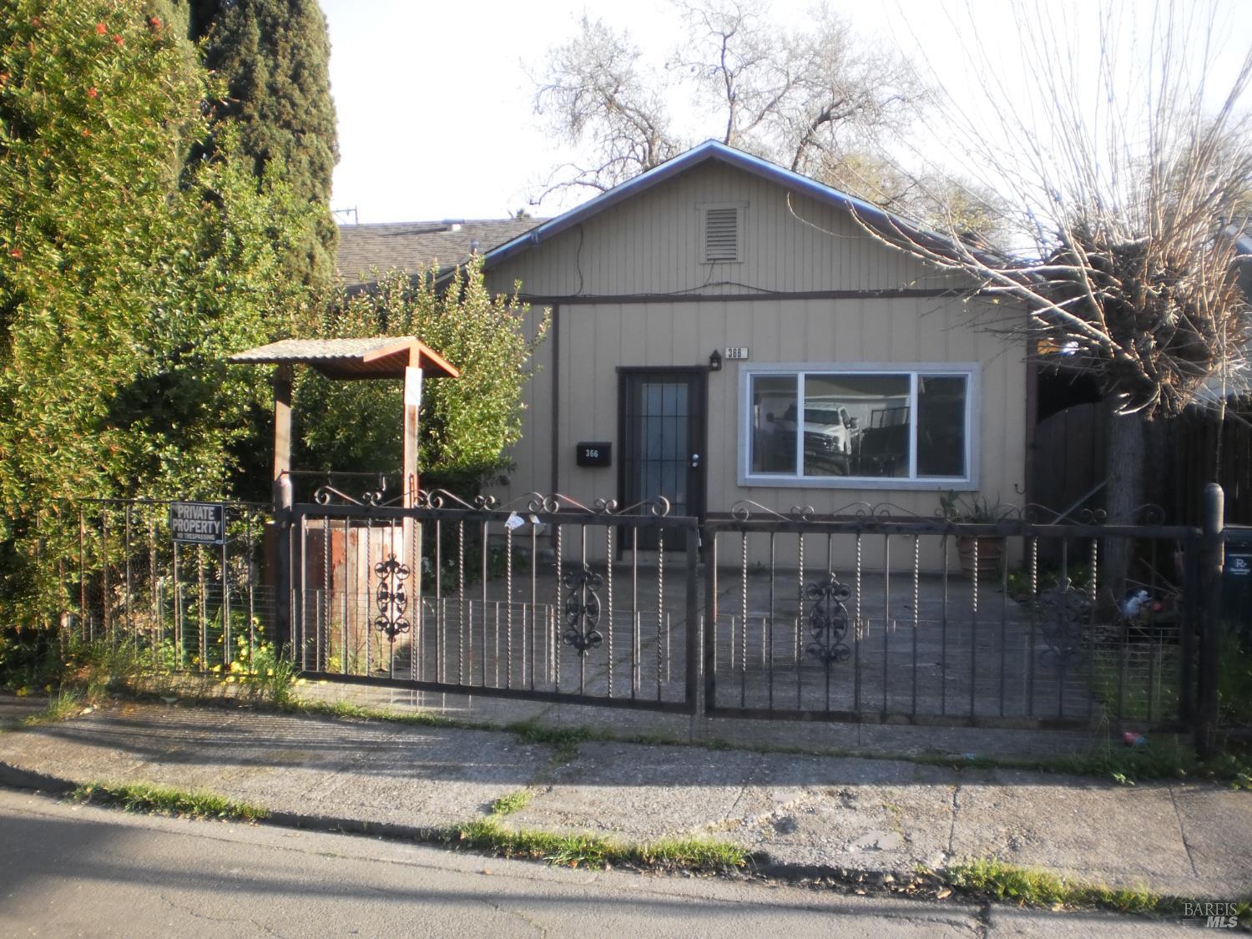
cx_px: 626
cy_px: 470
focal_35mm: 36
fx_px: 1302
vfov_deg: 39.7
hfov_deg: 51.4
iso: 100
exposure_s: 1/250
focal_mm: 6.3
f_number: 3.1
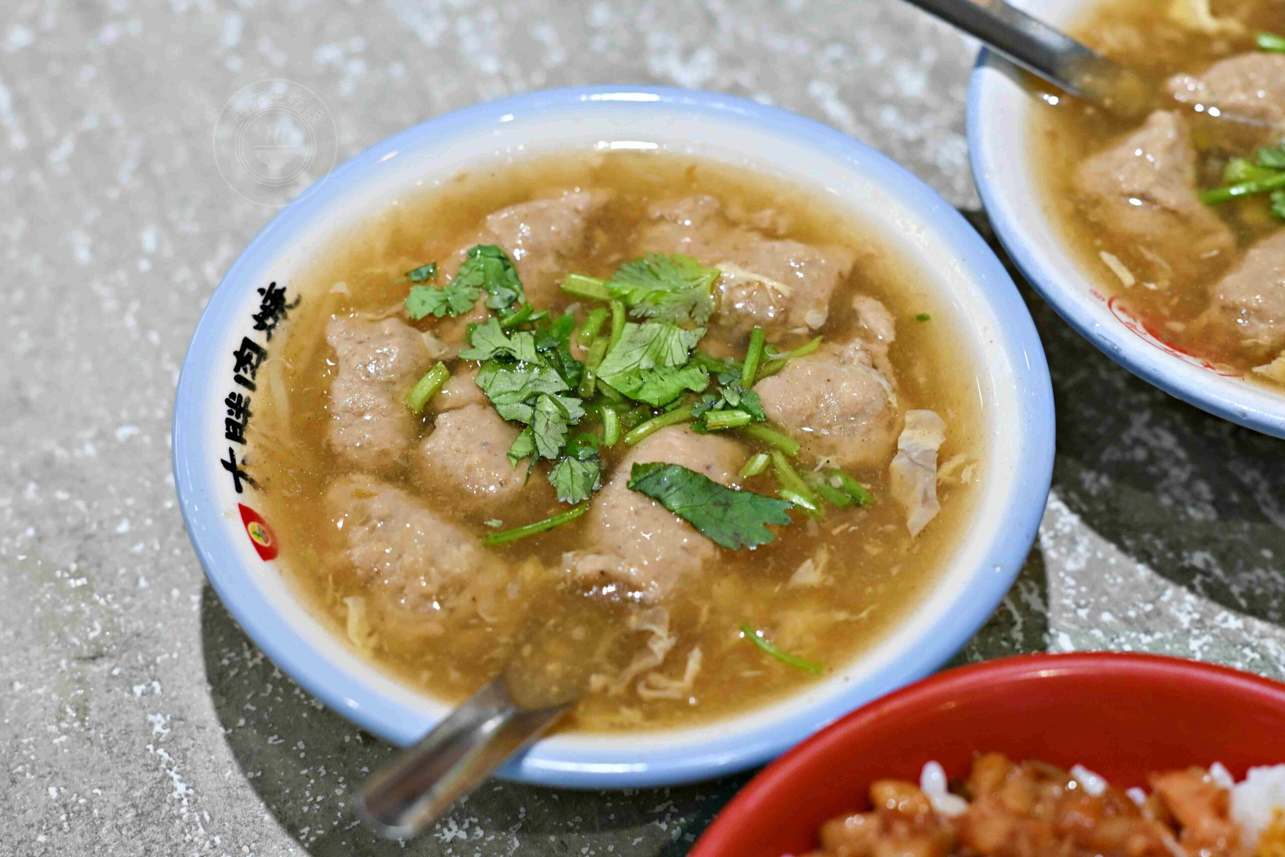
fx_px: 2677
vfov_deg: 18.2
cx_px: 642
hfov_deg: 27.0
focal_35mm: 75
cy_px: 428
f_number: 3.2
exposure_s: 1/200
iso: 640
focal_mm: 50
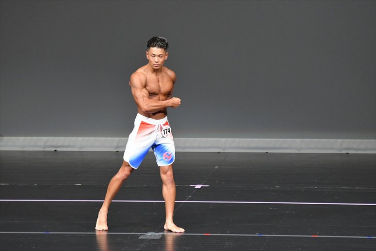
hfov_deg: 6.0
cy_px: 126
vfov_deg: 4.0
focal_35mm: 345
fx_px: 3602
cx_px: 188
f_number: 5.6
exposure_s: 1/400
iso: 5000
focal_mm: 230
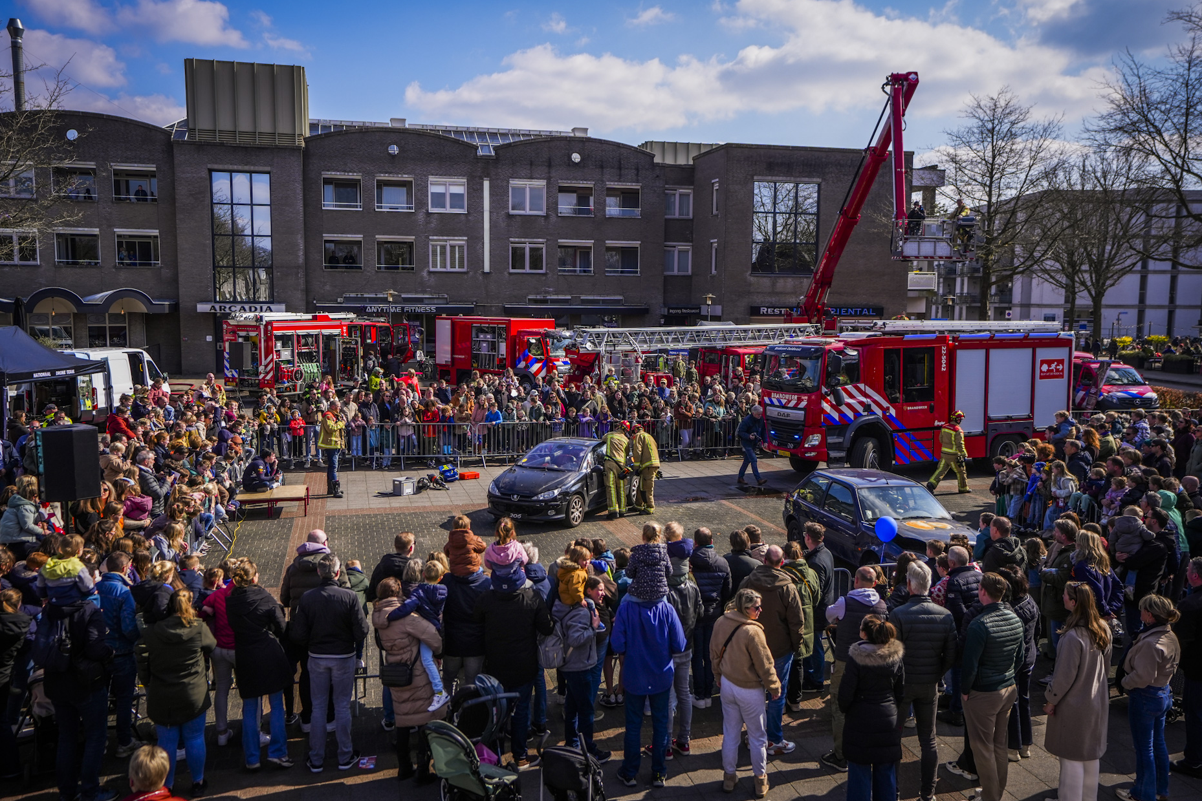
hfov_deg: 60.3
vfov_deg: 42.3
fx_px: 1035
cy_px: 390
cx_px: 600
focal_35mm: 31
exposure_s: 1/4000
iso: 200
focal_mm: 30
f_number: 2.8
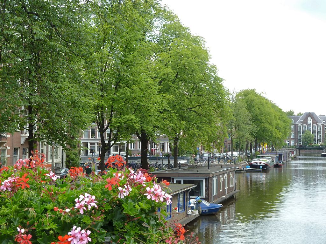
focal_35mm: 63
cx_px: 163
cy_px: 122
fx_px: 593
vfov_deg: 23.3
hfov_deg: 30.7
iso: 80
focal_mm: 10.3
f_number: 4
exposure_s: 1/100
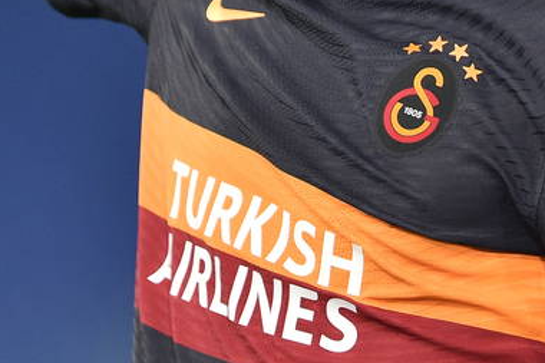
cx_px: 272
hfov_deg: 1.5
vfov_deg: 1.0
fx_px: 20412
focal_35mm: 1349
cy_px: -160
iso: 1600
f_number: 3.2
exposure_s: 1/1000
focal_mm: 400
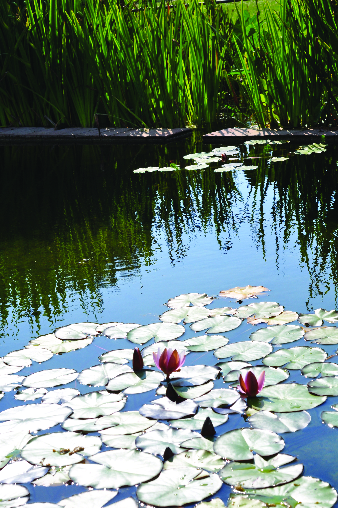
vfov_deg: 27.0
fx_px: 1059
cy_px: 254
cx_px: 169
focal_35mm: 75
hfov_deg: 18.1
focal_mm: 50
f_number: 11
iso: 200
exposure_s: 1/400
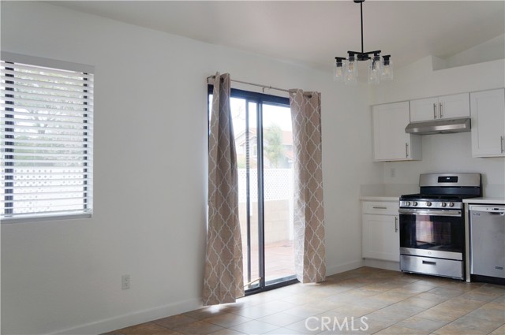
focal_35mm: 33
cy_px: 168
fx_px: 462
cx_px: 252
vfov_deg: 39.9
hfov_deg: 57.3
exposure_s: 1/60
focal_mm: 22
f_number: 4
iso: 100
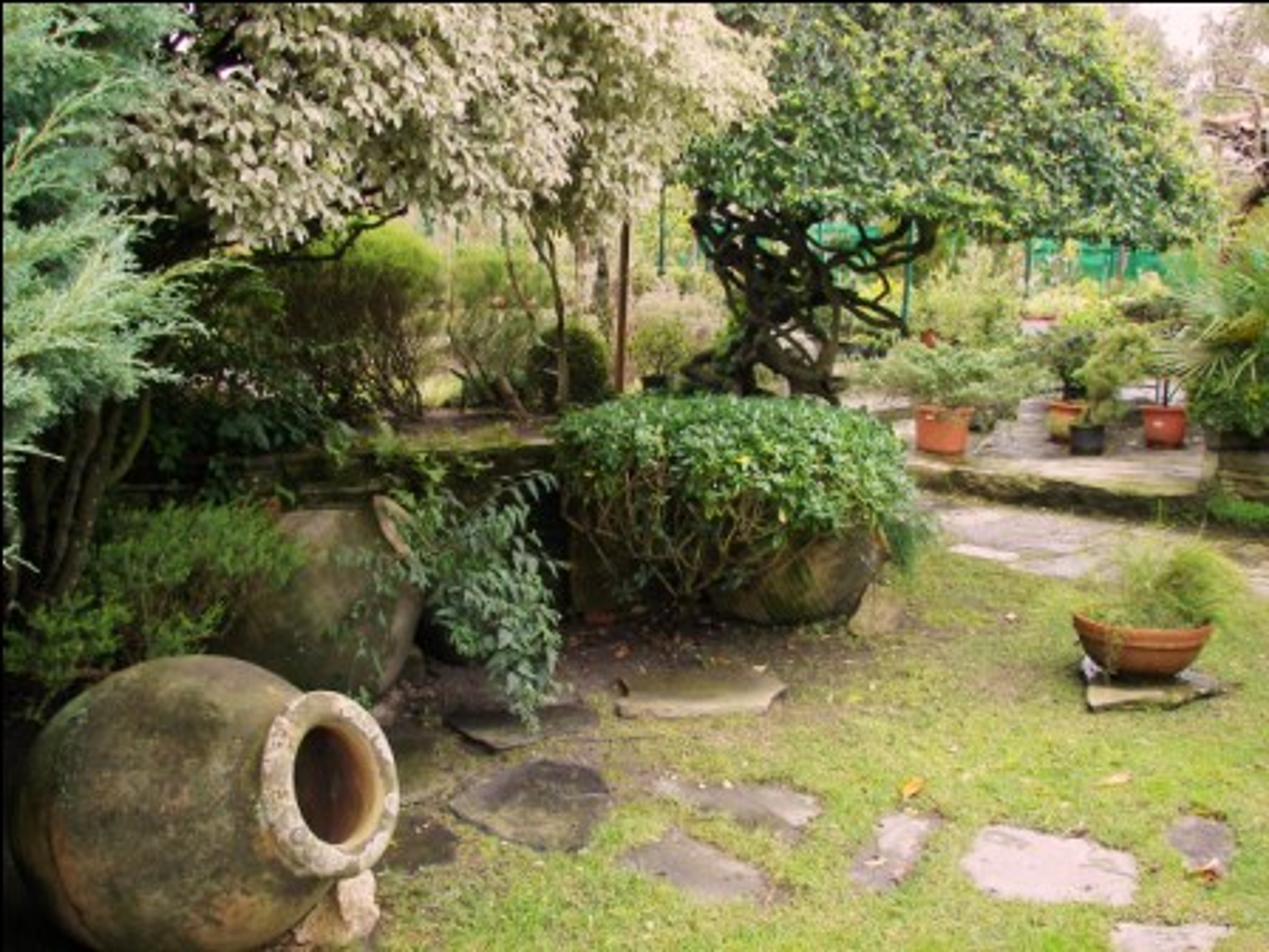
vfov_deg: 39.7
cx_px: 634
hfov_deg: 51.4
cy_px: 476
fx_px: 1320
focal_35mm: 36
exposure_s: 1/30
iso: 64
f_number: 2.8
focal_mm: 6
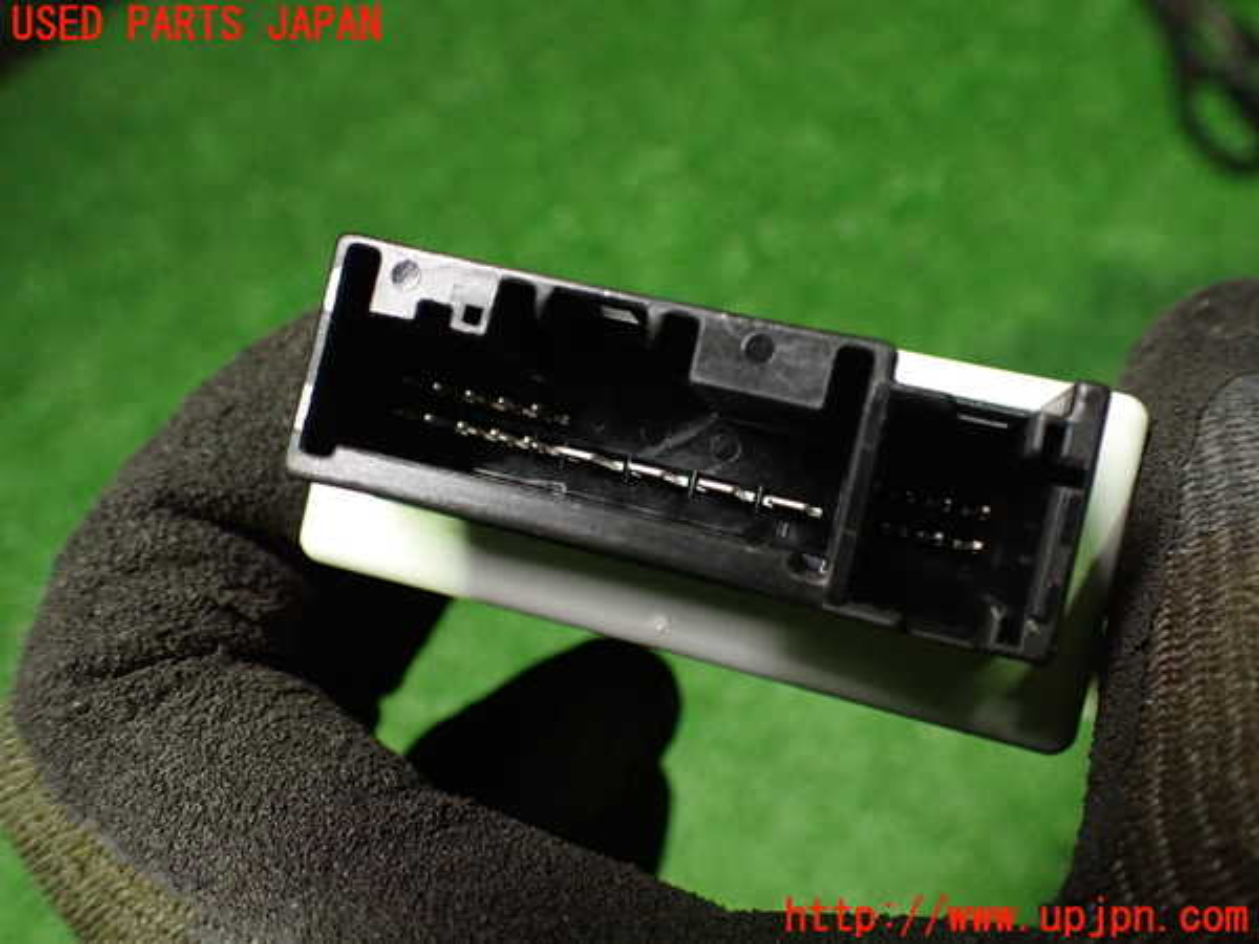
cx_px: 630
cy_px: 472
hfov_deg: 60.0
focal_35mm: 30
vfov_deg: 46.8
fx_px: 1091
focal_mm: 5.4
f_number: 2.3
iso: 800
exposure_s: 1/50
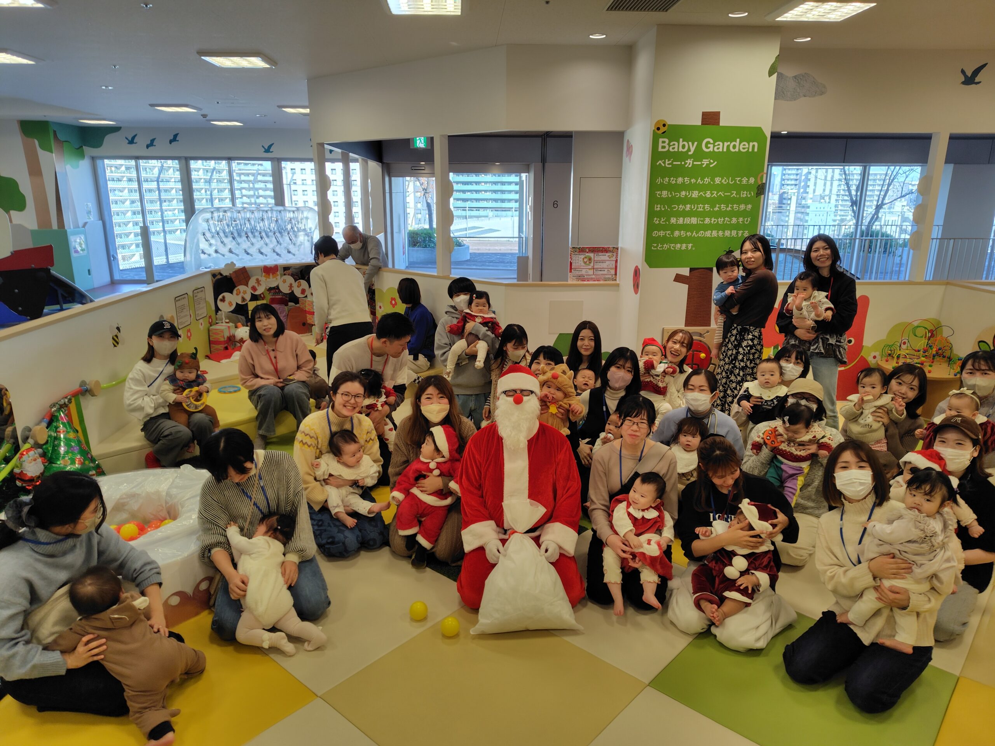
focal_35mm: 23
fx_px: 661
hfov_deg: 73.9
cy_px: 373
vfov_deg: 58.9
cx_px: 498
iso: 50
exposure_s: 1/100
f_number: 1.9
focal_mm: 5.6
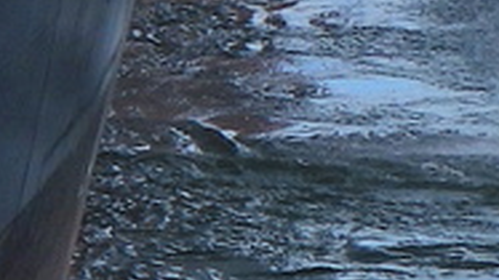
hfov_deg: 0.8
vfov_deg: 0.5
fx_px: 34440
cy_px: -845
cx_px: 1676
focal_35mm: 2604
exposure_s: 1/500
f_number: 5
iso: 100
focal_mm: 62.5
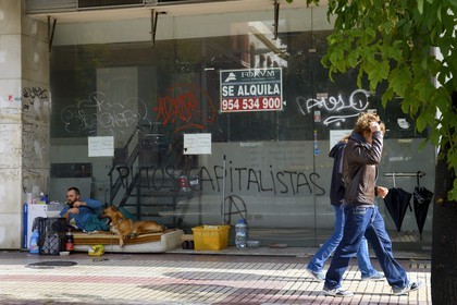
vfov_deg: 28.1
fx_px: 609
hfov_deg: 41.1
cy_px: 152
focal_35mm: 48
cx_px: 228
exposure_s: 1/640
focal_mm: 48
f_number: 4.5
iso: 200
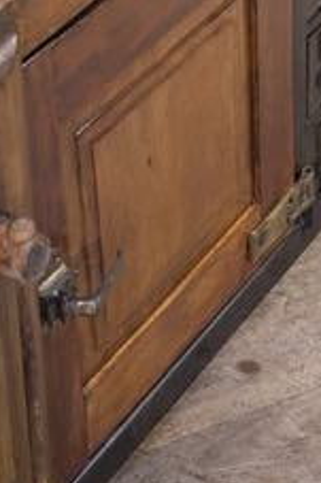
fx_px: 1875
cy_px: 23
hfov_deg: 9.8
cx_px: 185
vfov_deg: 14.5
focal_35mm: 140
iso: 2500
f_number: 3.6
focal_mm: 35
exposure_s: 1/125
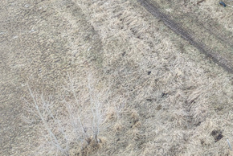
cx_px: 400
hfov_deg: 18.7
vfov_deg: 14.0
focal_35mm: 88
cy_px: -115
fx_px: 570
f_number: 1.8
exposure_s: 1/80
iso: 100
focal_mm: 8.67
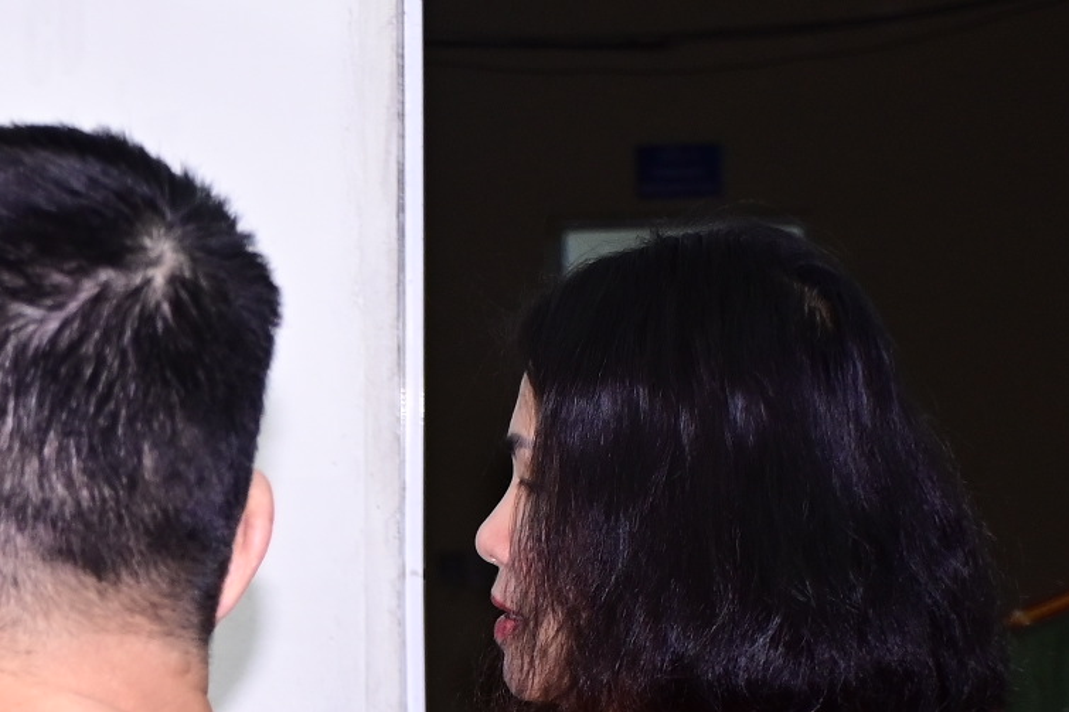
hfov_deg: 15.1
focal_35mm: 133
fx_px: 3948
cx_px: -57
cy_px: 679
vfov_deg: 10.2
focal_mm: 34
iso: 800
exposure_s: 1/200
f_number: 4.2
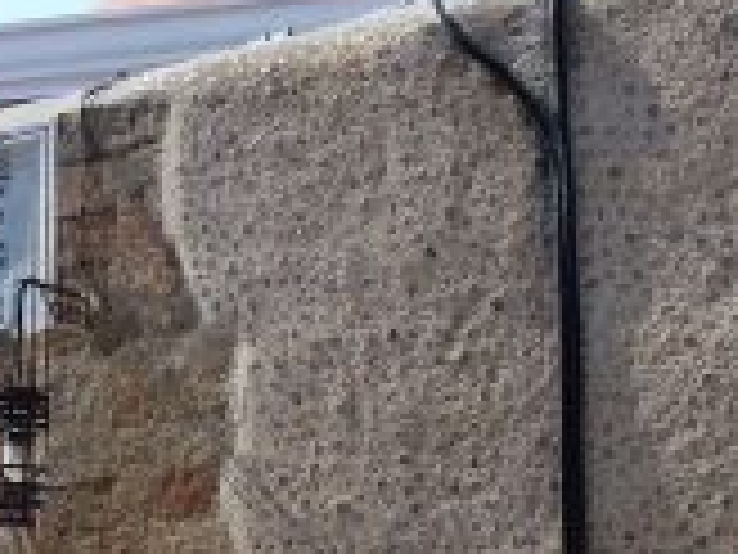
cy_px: 561
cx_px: -22
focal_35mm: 113
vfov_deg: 12.9
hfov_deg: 17.0
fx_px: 2409
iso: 100
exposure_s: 1/640
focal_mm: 6.6
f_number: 4
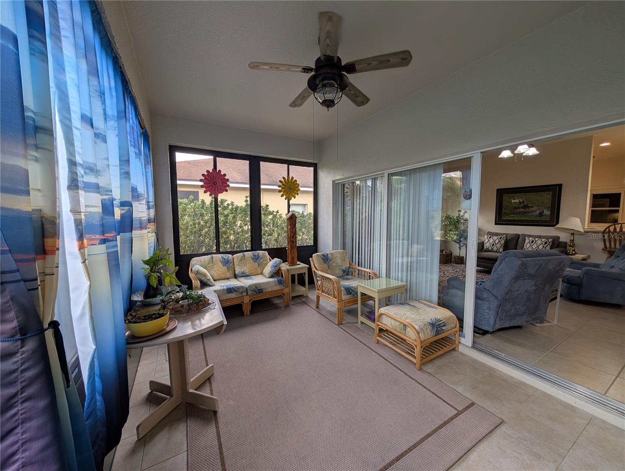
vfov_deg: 94.6
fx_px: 217
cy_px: 236
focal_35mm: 12
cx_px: 312
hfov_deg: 110.5
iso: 48
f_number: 1.7
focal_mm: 2.02
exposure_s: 1/218
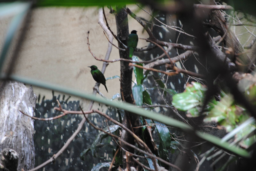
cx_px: 128
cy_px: 86
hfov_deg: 6.9
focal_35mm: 300
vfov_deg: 4.6
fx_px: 2136
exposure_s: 1/30
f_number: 5.6
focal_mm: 200
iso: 400
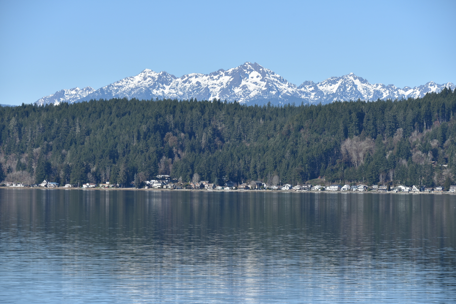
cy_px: 152
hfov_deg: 12.8
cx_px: 228
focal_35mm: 160
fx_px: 2027
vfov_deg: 8.6
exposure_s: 1/320
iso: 100
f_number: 8
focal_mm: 160
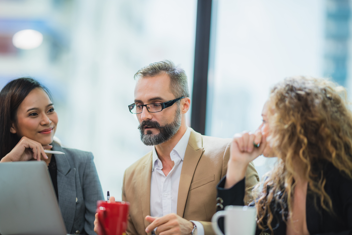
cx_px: 162
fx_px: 1115
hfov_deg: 17.9
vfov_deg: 12.0
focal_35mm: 114
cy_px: 127
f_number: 1.4
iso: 200
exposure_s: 1/250
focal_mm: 105
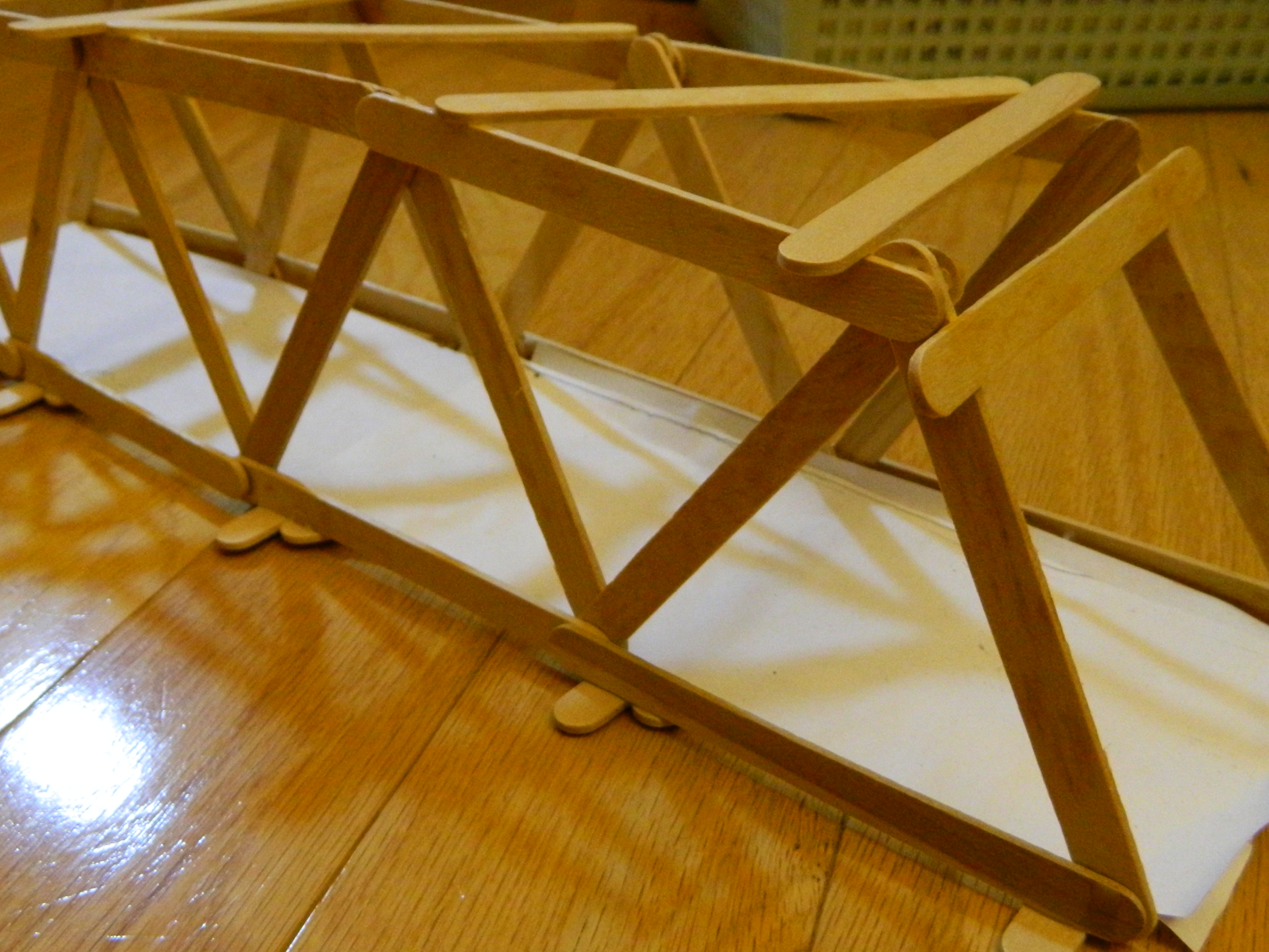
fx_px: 1246
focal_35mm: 34
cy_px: 512
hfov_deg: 53.9
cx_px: 579
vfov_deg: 41.8
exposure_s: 1/30
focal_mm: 4.5
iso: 400
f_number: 3.1
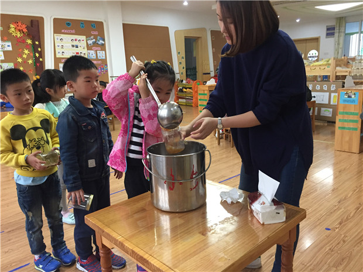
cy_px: 136
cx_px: 182
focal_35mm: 29
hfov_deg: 61.7
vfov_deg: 48.2
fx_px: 304
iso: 200
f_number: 2.2
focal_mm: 4.15
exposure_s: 1/33
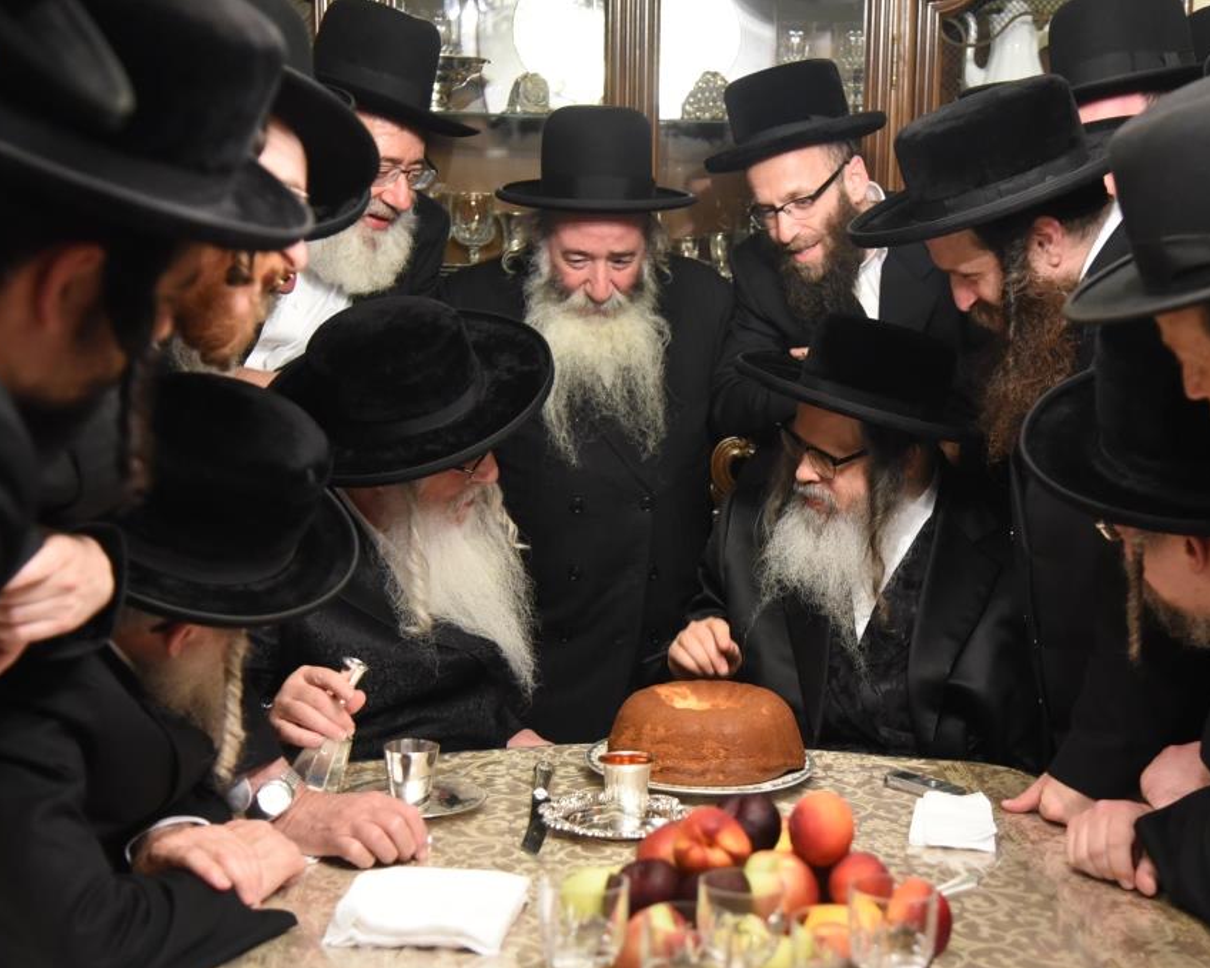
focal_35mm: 59
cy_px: 487
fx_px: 2112
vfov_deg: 25.8
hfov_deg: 31.9
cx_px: 692
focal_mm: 52
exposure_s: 1/60
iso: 4000
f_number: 4
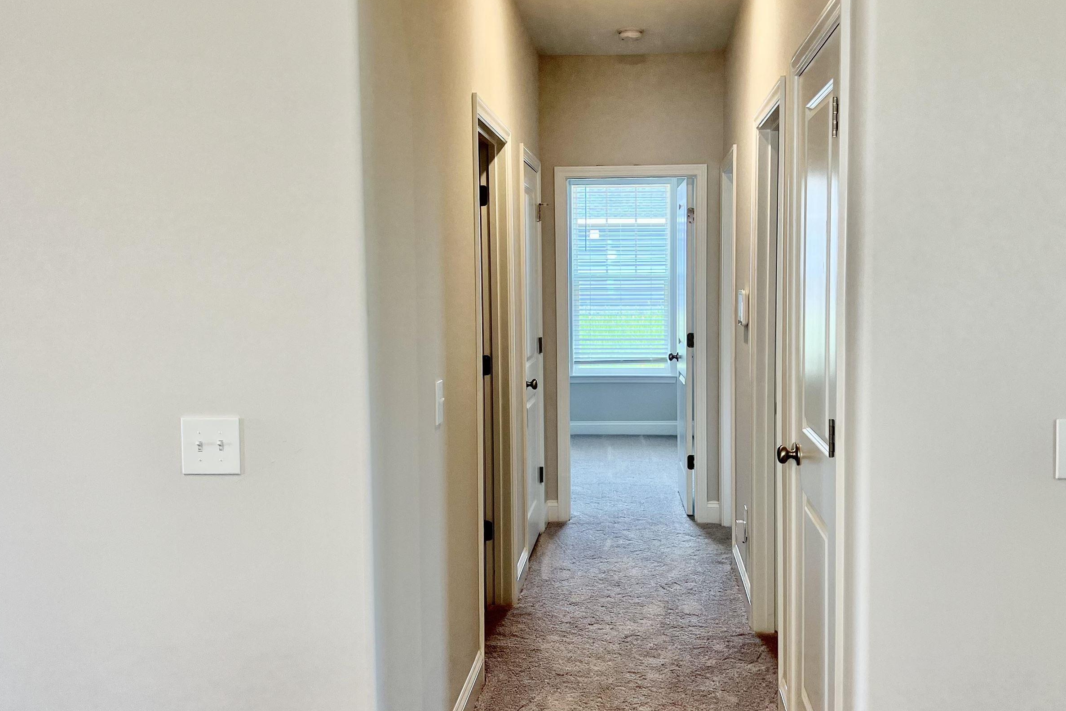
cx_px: 579
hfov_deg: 54.4
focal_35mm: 35
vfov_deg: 37.8
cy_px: 346
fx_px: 1036
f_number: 1.5
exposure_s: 1/120
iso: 80
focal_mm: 5.7
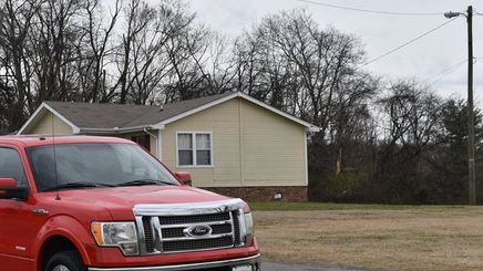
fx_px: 1034
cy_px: 150
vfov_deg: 14.9
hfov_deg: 26.0
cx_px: 133
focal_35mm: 81
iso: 180
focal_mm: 35
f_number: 8
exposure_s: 1/250
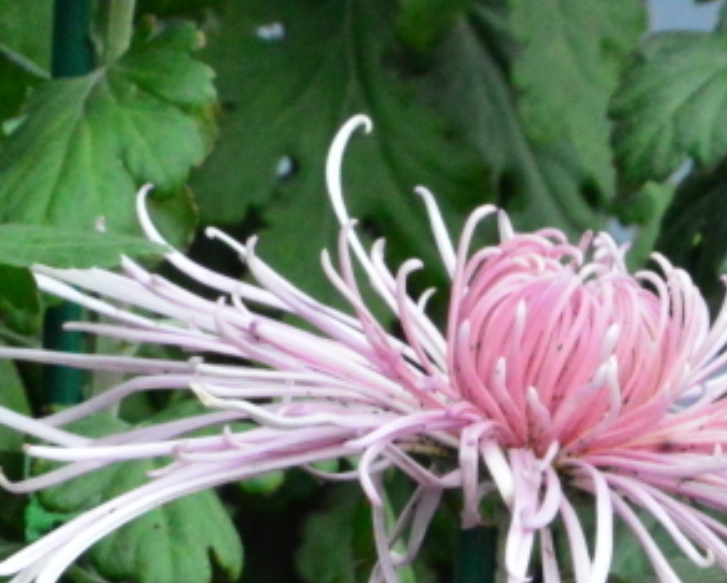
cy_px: 283
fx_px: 16442
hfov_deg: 2.5
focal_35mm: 764
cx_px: -17
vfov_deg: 2.0
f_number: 22
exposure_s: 1/250
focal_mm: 155
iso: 6400
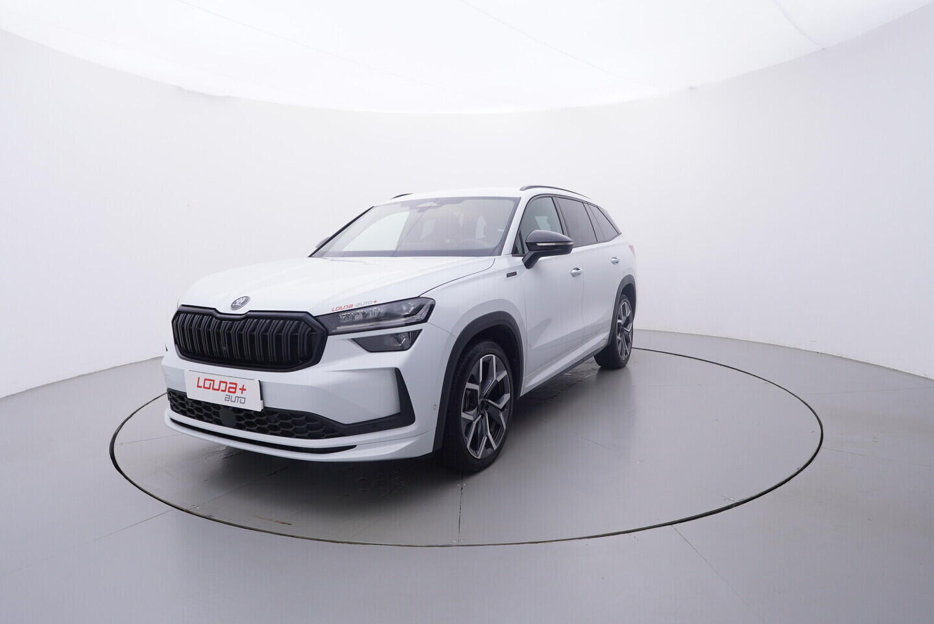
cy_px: 312
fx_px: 584
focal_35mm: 22
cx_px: 467
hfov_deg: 77.3
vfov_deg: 56.2
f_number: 5
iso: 200
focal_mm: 15
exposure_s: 1/80
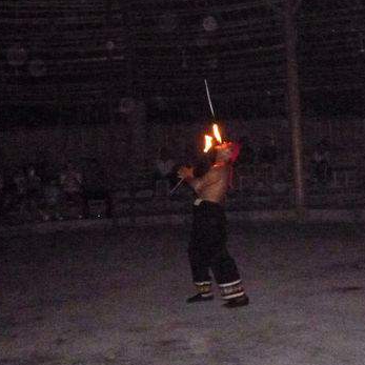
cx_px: 238
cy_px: 57
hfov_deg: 33.2
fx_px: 608
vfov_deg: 32.2
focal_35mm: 51
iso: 1600
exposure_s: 1/30
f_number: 3.3
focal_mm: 4.5
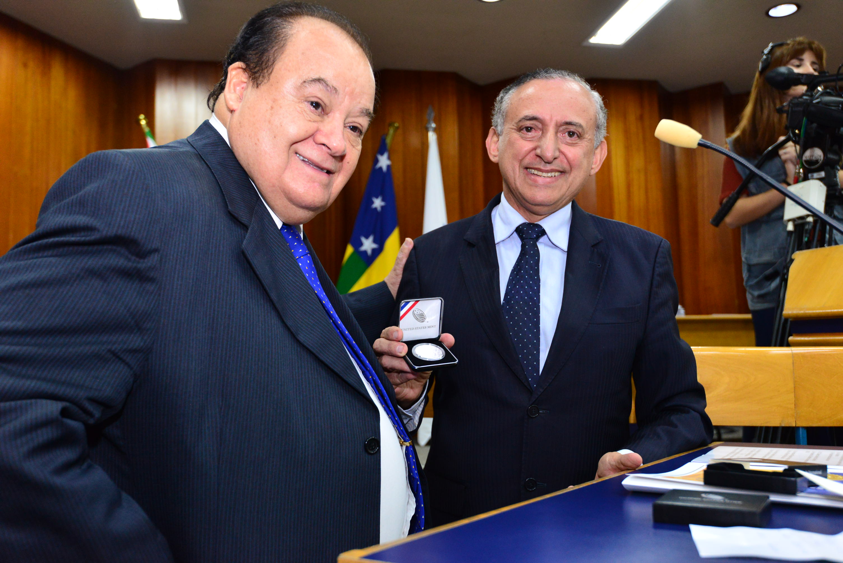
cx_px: 422
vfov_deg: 37.9
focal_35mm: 35
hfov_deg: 54.4
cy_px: 282
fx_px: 820
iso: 2500
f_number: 5
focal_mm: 35
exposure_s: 1/125
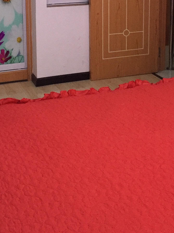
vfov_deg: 28.4
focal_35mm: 65
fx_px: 436
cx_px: 85
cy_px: 15
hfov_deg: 22.6
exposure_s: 1/17
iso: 250
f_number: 2.2
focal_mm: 4.15
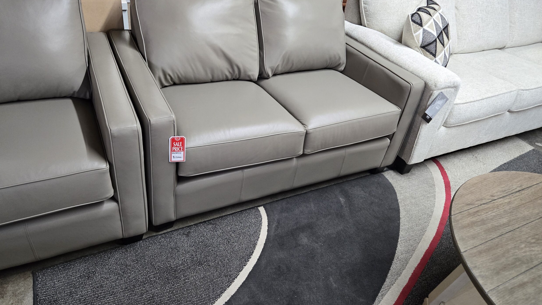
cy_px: 131
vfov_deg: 44.3
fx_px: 374
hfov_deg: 71.9
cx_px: 263
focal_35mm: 26
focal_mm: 5.4
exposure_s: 1/120
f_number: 1.8
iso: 500
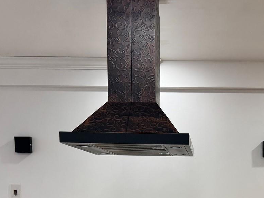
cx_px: 198
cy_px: 248
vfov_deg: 21.4
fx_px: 480
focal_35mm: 63
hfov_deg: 30.2
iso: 160
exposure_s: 1/120
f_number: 1.78
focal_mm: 6.76
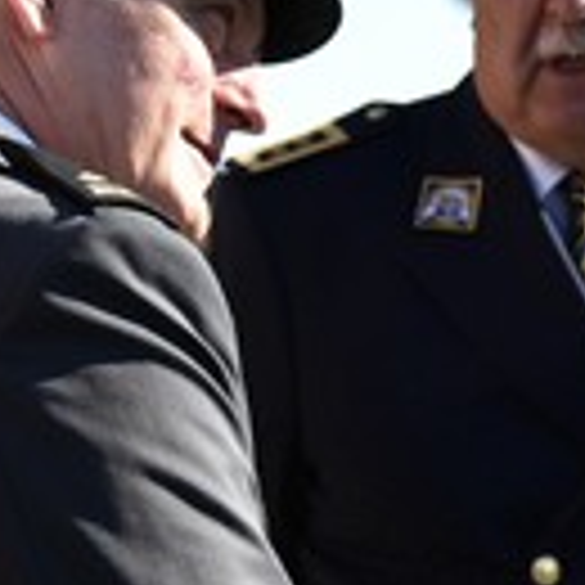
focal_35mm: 246
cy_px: 412
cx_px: 405
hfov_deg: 7.1
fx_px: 4703
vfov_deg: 7.1
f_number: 4
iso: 320
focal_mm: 46
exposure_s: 1/1250
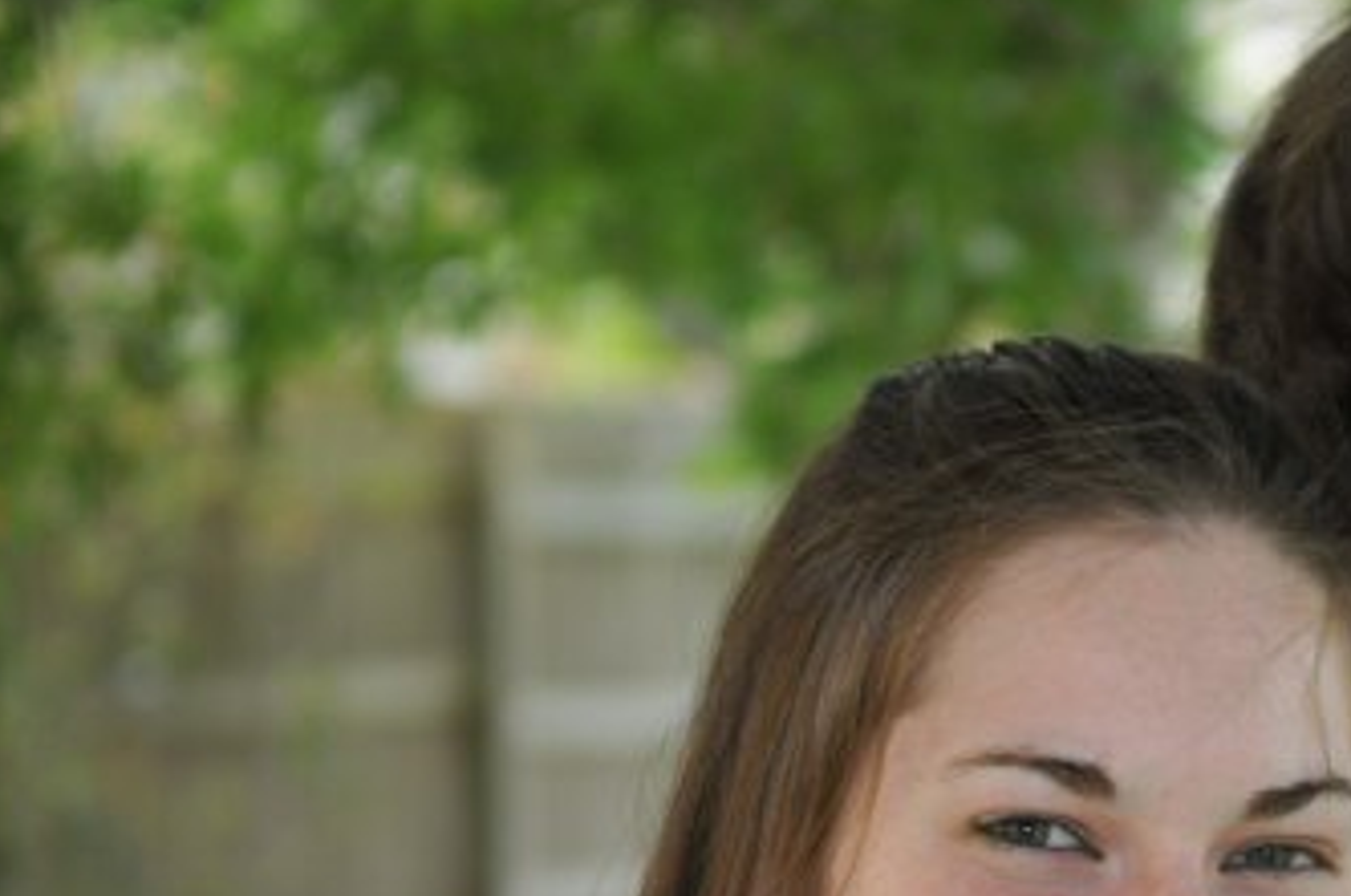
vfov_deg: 6.9
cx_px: 1310
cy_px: 853
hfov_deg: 10.3
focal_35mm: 198
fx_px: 7427
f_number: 2.8
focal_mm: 55
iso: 200
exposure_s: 1/100
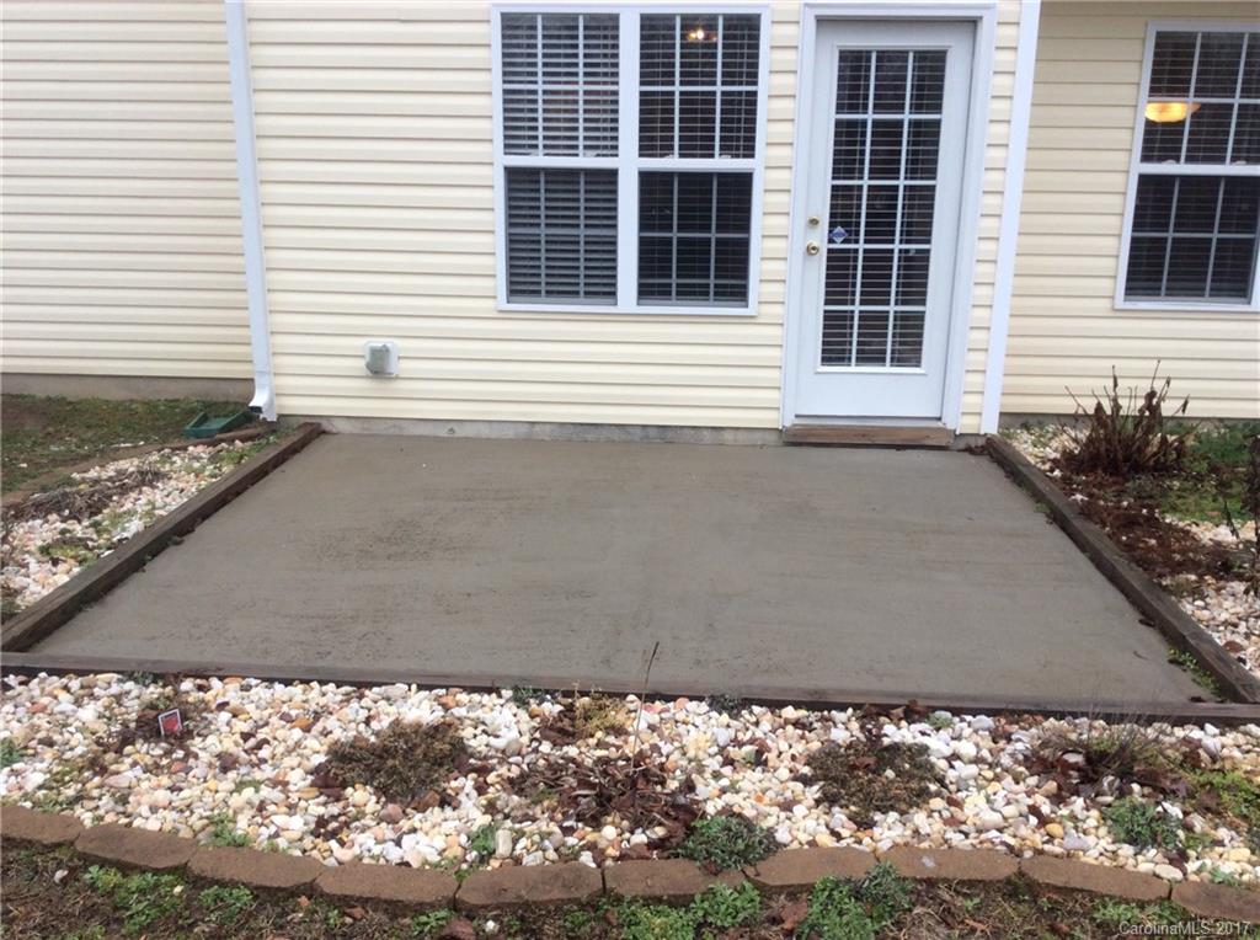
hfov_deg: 56.9
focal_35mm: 32
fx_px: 1163
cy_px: 470
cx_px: 630
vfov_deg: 44.0
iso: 32
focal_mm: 3.3
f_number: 2.4
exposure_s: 1/147
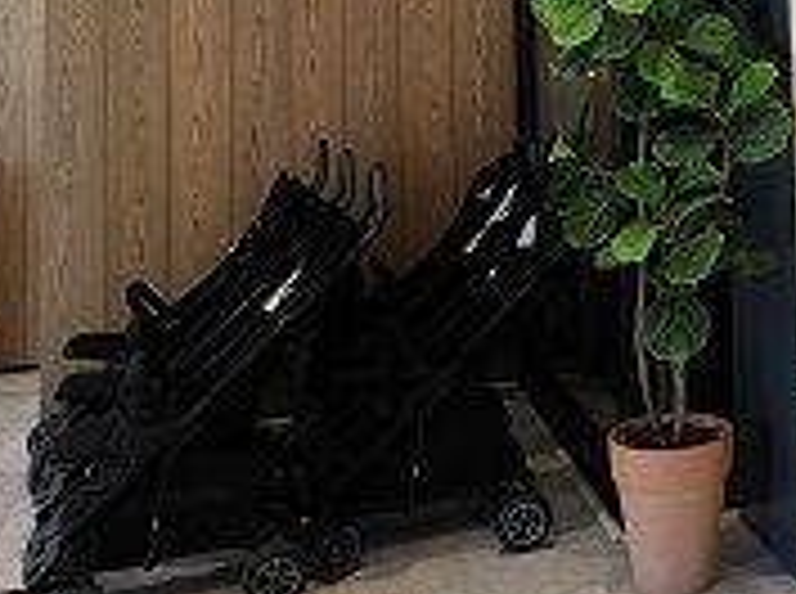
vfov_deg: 25.4
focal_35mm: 53
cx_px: 827
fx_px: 1216
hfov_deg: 32.7
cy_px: -68
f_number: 2.2
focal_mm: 2.2
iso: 160
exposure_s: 1/60
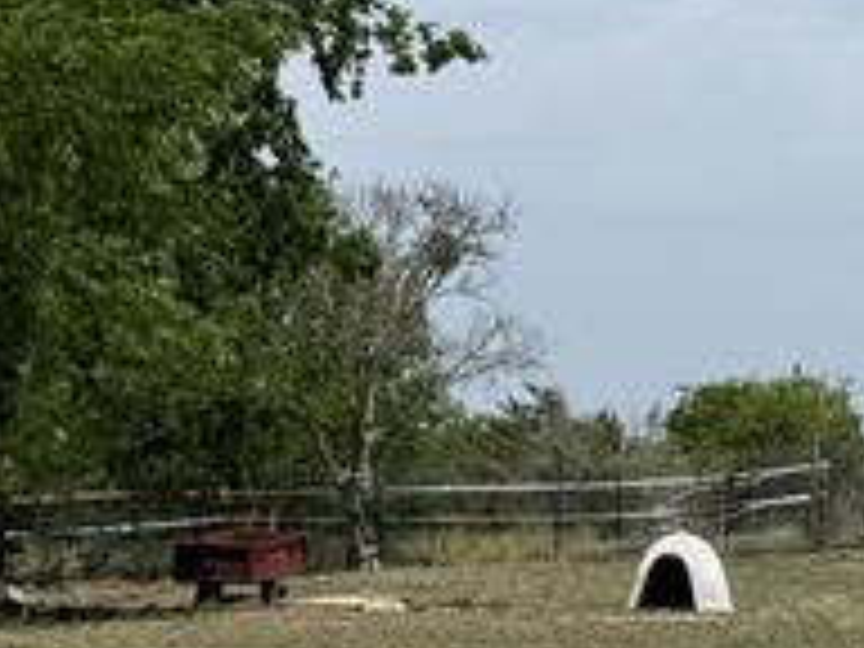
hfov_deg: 14.9
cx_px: 1026
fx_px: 3195
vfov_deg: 11.5
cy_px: 130
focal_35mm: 128
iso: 80
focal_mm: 6.76
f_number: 1.78
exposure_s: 1/7353
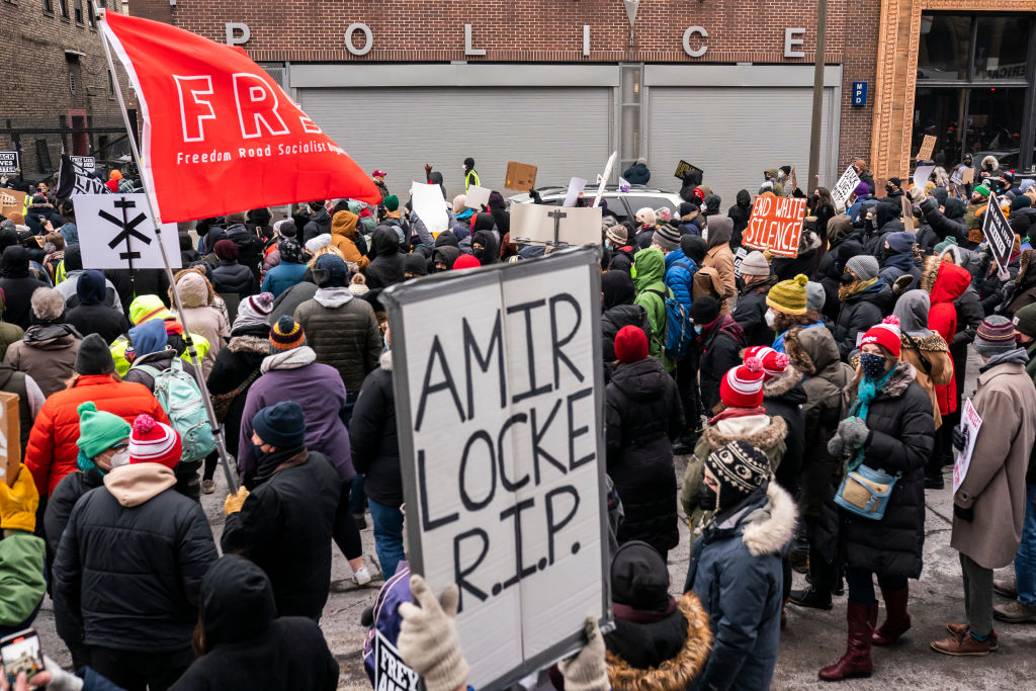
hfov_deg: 54.4
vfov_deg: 37.9
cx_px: 518
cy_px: 346
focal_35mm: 35
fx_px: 1007
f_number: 5
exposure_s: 1/250
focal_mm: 35
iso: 4000
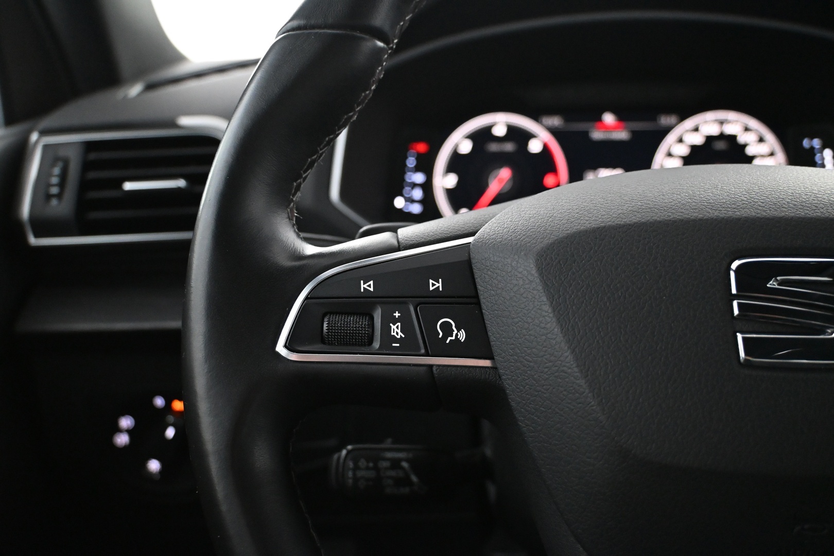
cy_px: 278
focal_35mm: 36
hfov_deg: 53.1
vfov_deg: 36.9
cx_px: 417
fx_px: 834
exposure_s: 1/40
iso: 5000
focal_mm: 24
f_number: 4.2
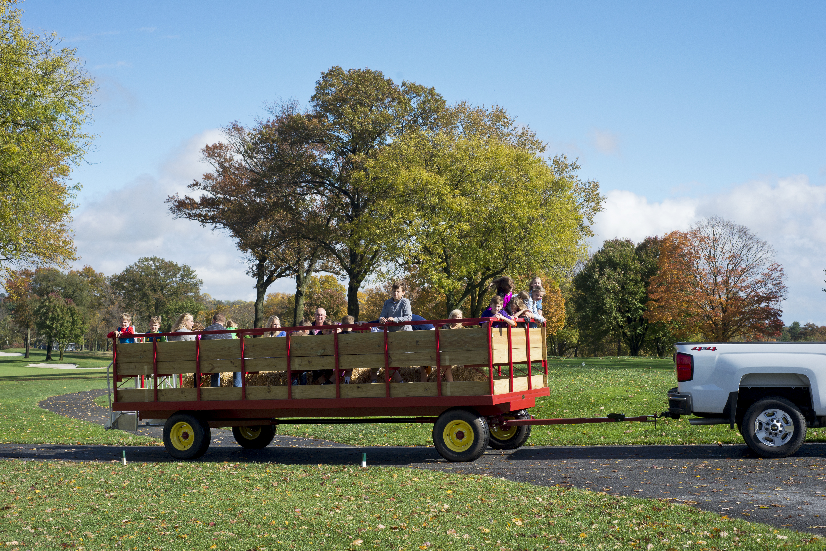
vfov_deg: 27.0
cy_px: 276
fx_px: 1148
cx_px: 413
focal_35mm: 50
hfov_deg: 39.6
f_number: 10
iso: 320
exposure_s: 1/1000
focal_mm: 50
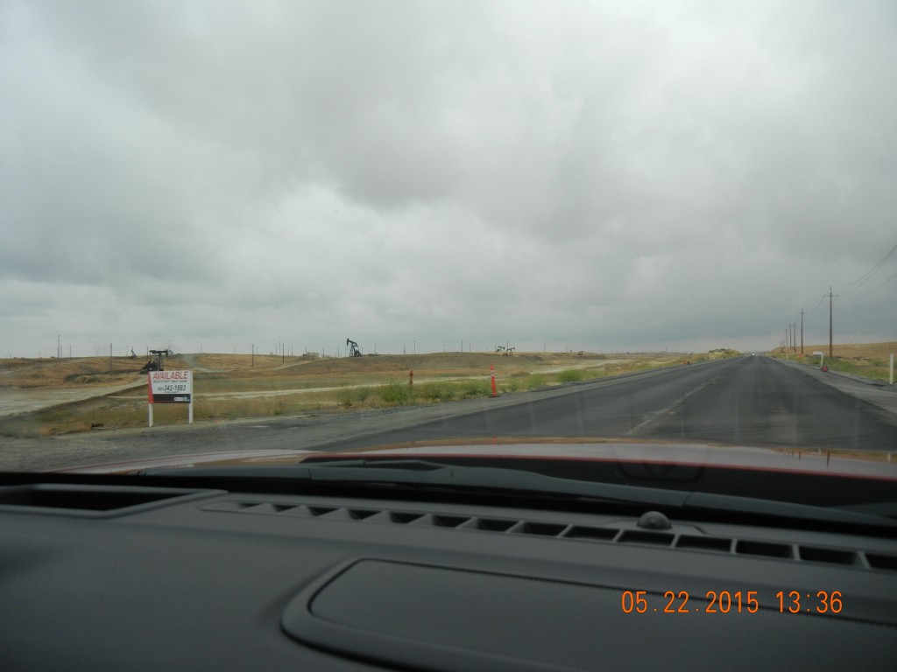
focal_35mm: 30
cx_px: 448
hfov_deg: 60.0
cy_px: 336
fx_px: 777
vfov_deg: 46.8
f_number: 3.5
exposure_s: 1/831
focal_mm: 5.4
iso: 160
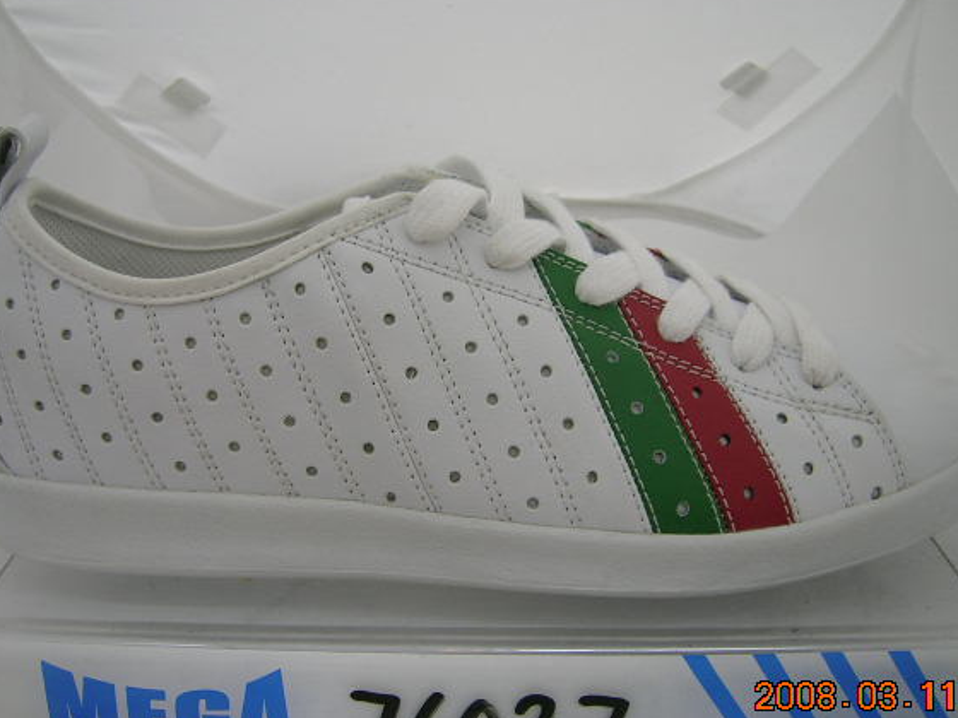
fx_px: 1107
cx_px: 484
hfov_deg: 46.8
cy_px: 371
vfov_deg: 36.0
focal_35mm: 40
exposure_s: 1/9.6
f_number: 2.8
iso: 50
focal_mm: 5.4
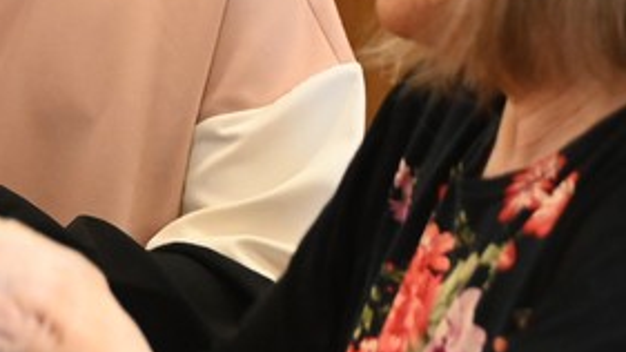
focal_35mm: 208
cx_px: -243
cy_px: 38
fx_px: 3456
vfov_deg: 5.8
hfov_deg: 10.1
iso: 2200
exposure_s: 1/50
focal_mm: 31
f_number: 3.3
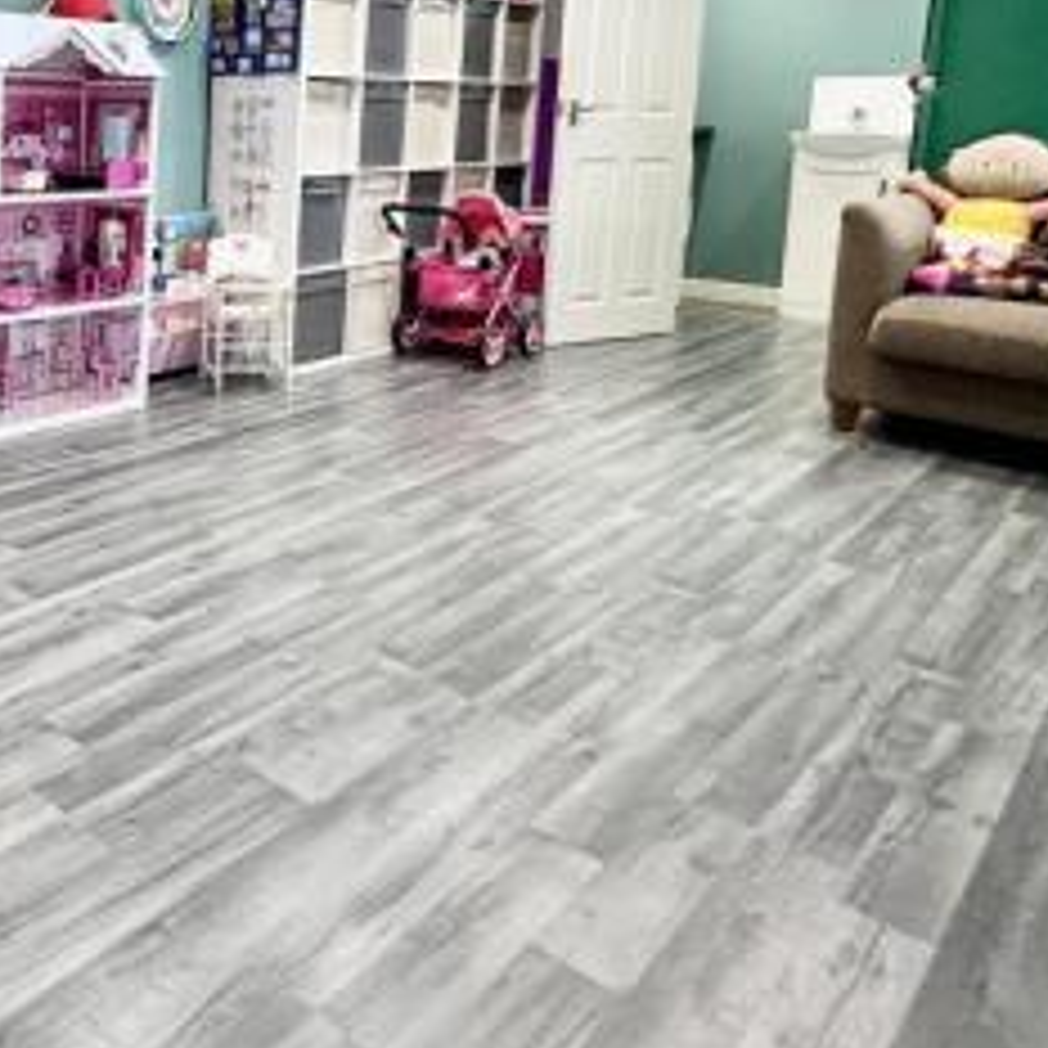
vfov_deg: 50.1
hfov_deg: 43.8
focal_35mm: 31
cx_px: -29
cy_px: 245
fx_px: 1062
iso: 250
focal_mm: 2.22
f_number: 2.2
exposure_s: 1/50
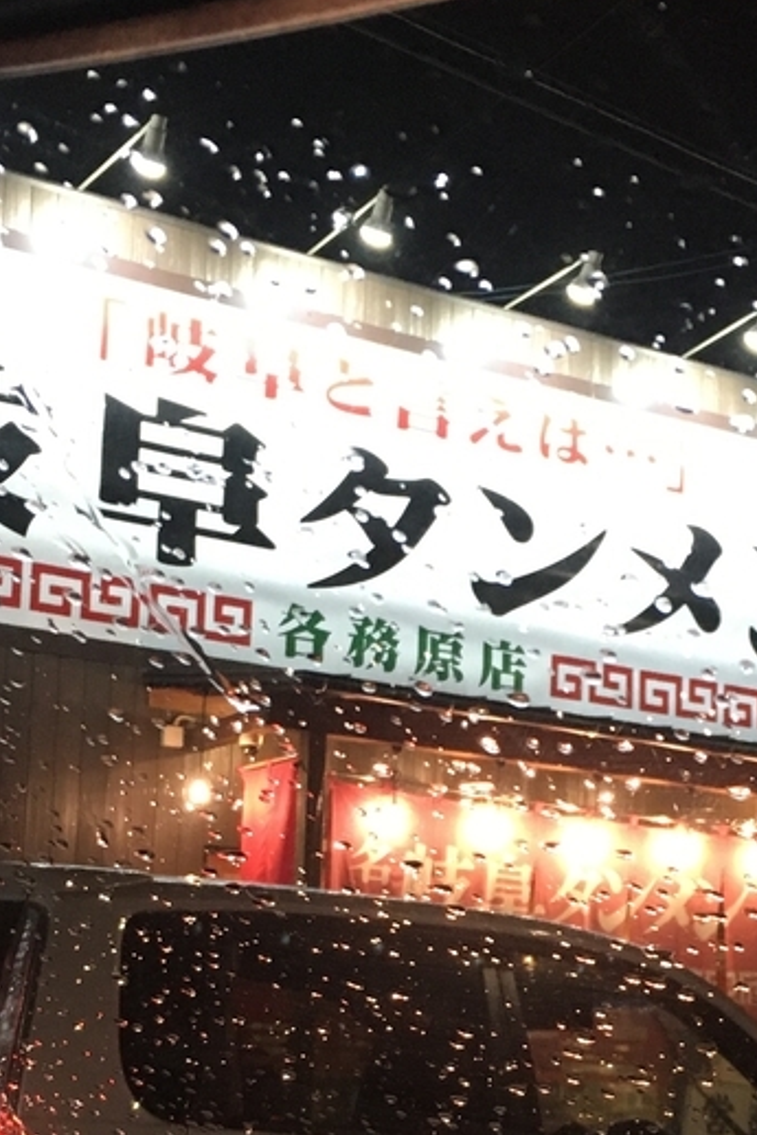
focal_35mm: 70
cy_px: 902
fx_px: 2206
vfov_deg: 28.3
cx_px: 500
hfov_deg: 19.4
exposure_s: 1/24
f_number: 2.2
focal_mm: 4.15
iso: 200
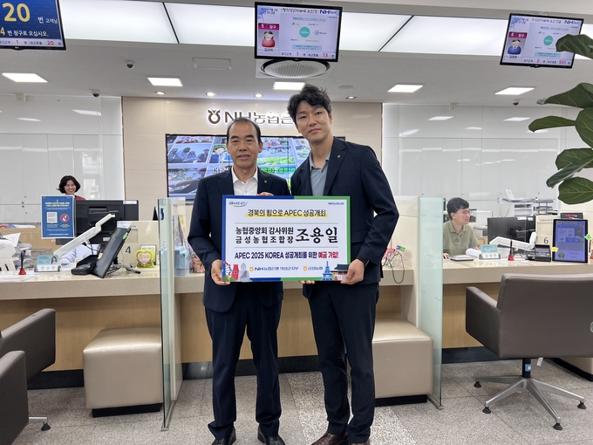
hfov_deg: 67.3
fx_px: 445
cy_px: 222
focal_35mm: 26
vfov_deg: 53.1
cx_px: 296
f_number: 1.5
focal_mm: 5.7
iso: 40
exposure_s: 1/120
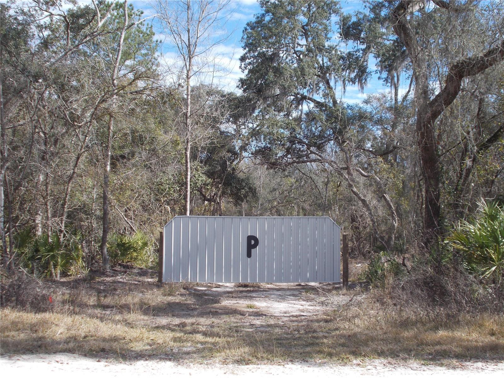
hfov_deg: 42.9
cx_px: 252
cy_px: 189
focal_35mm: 44
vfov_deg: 32.9
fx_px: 641
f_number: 4.2
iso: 80
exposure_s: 1/320
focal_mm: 7.9
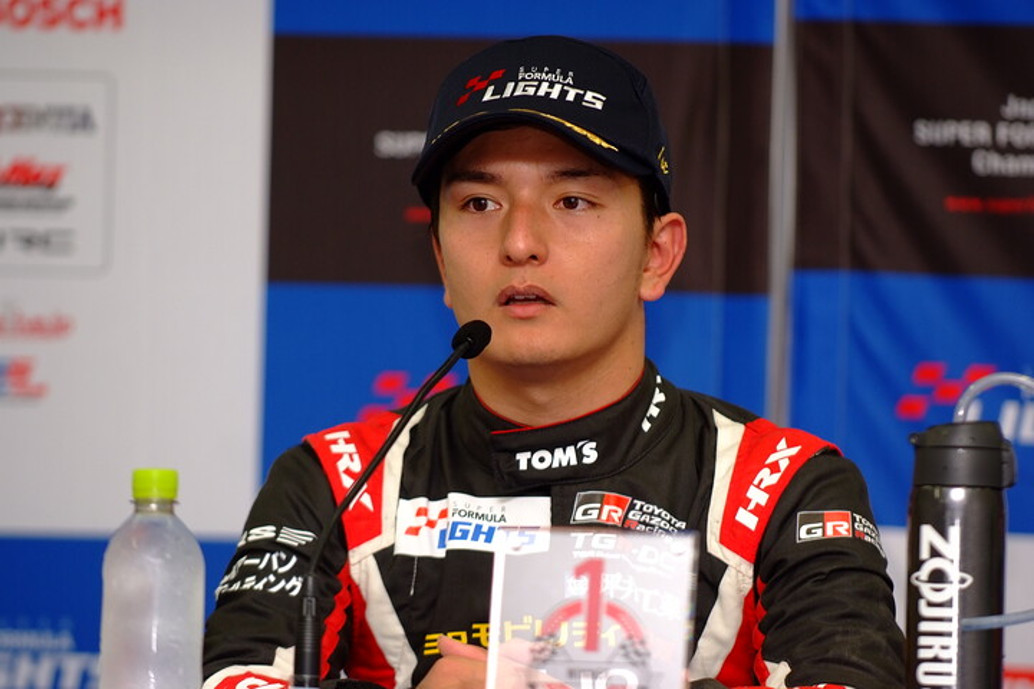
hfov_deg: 8.6
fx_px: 6893
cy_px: 344
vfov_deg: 5.7
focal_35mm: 240
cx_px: 517
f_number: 2.8
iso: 400
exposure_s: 1/250
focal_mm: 160
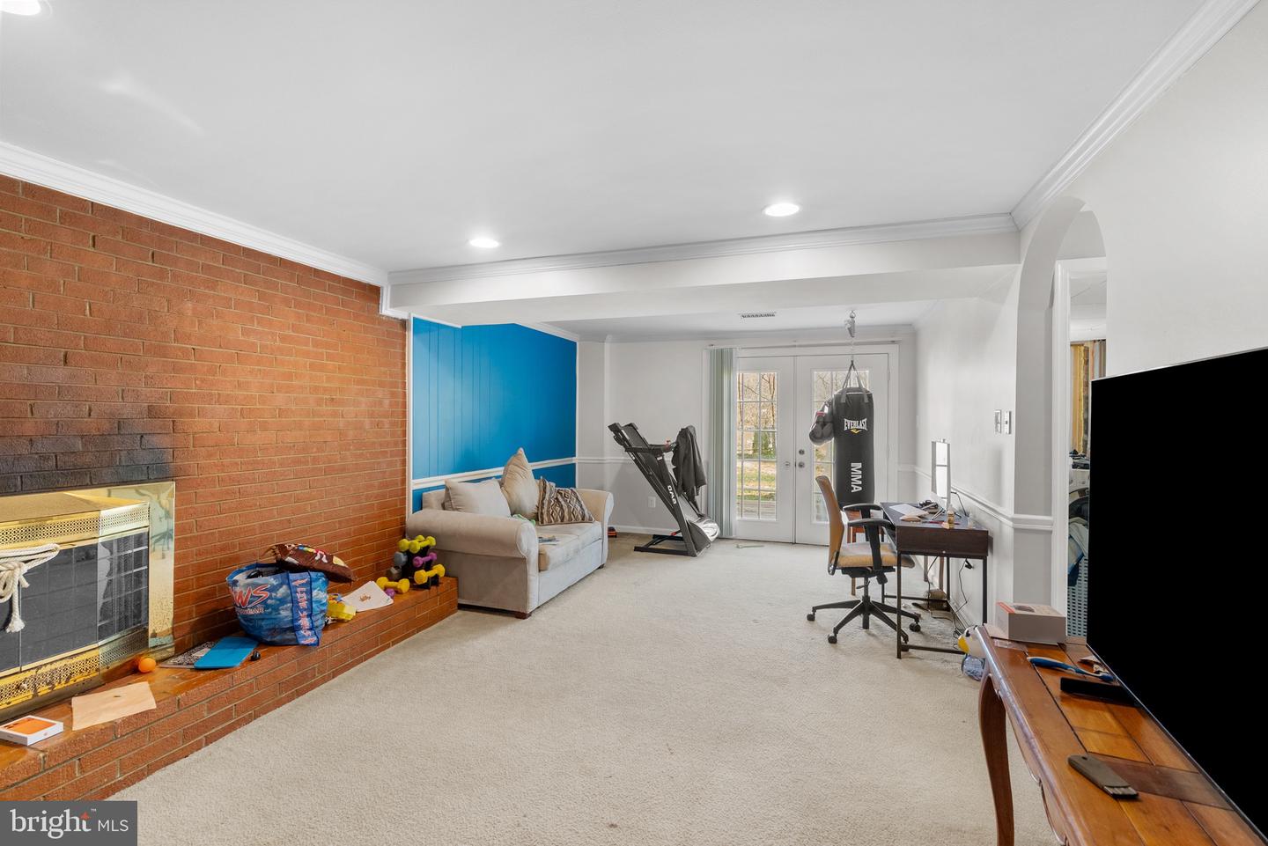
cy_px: 423
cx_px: 634
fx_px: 564
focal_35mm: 16
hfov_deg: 96.7
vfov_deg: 73.8
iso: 800
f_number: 8
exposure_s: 1/4
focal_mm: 16
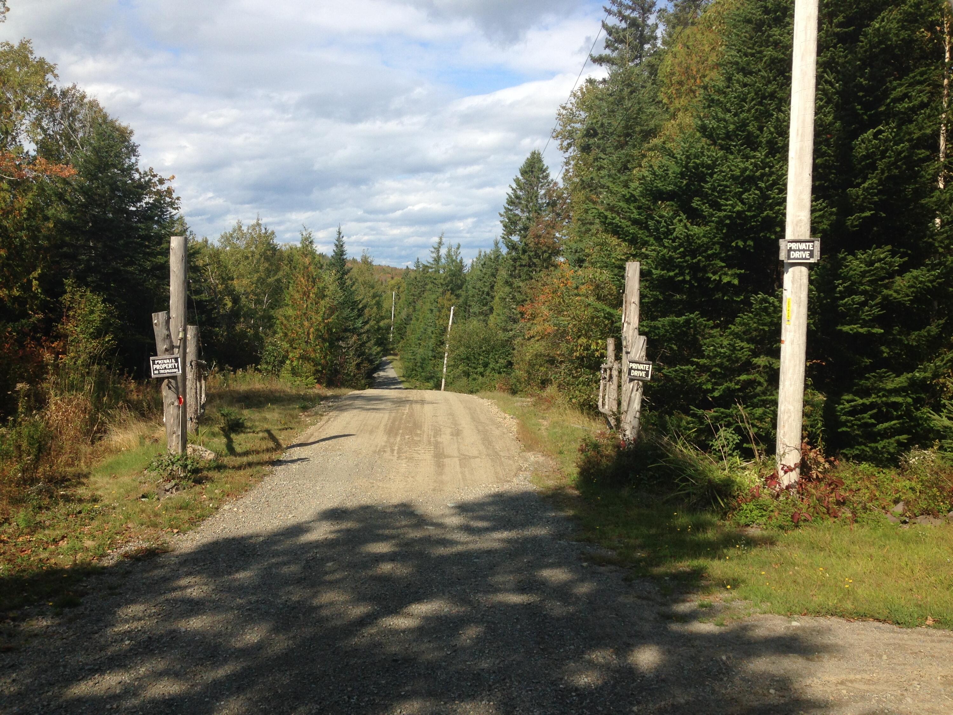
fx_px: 909
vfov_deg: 42.9
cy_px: 358
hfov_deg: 55.4
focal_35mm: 33
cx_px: 476
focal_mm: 4.12
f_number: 2.4
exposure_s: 1/1642
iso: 50
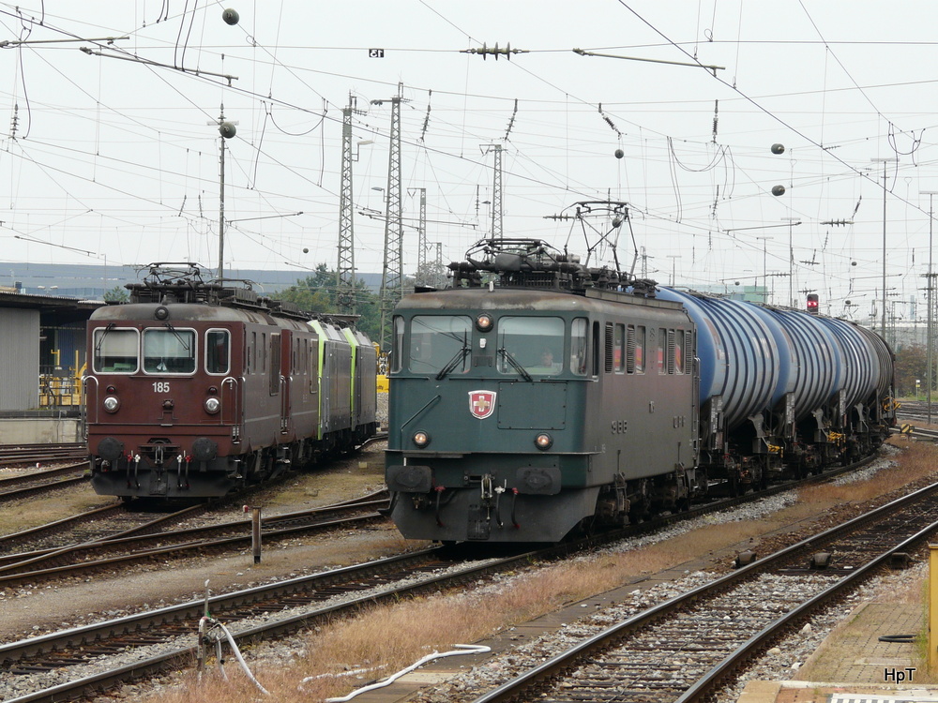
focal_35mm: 175
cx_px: 469
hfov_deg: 11.3
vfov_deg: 8.5
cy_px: 352
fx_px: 4742
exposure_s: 1/250
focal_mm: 28.8
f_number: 5
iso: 100
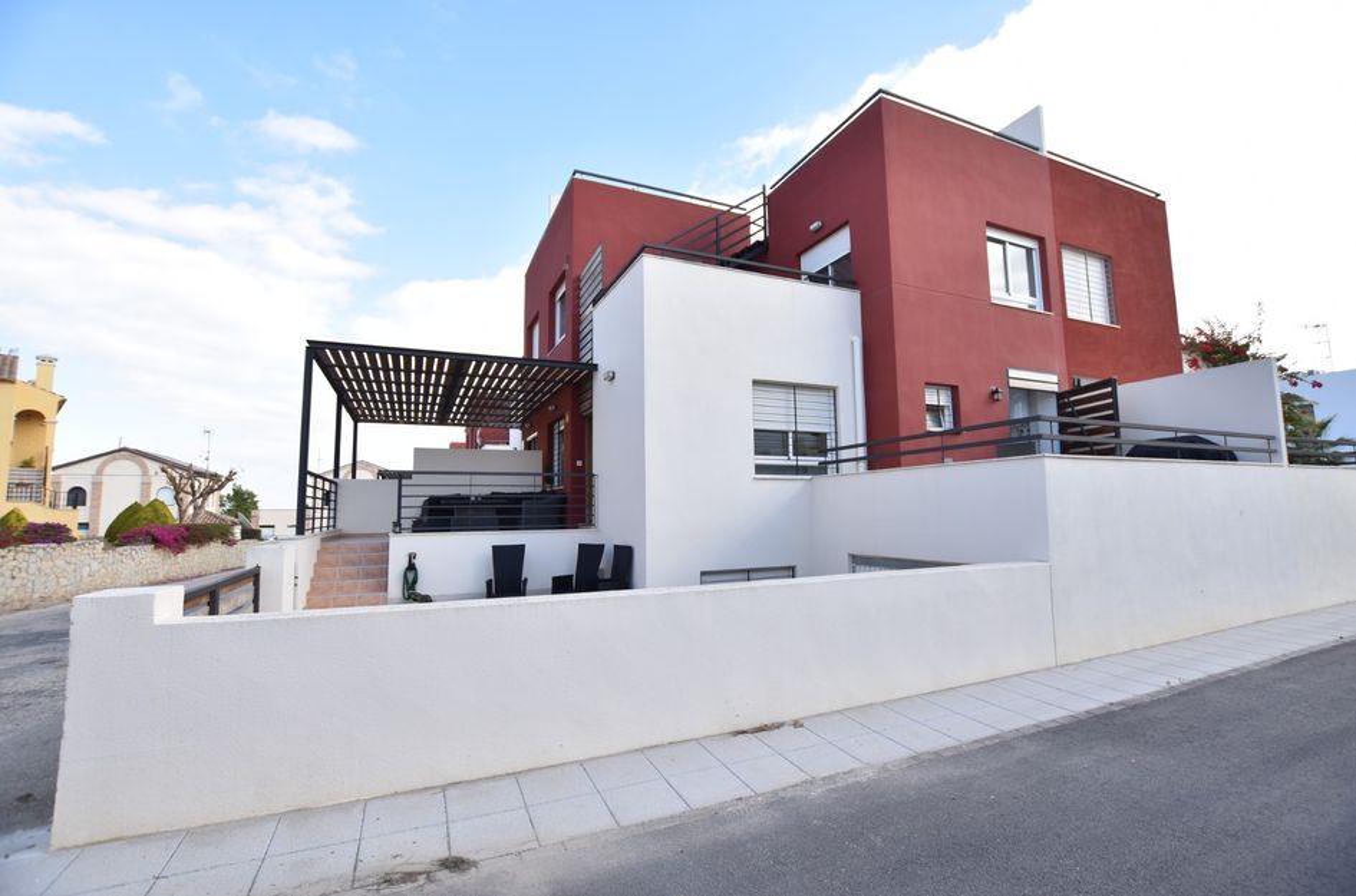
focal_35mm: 15
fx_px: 564
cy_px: 448
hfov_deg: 100.5
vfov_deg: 77.0
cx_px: 678
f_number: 4.5
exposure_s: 1/500
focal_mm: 10
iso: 200
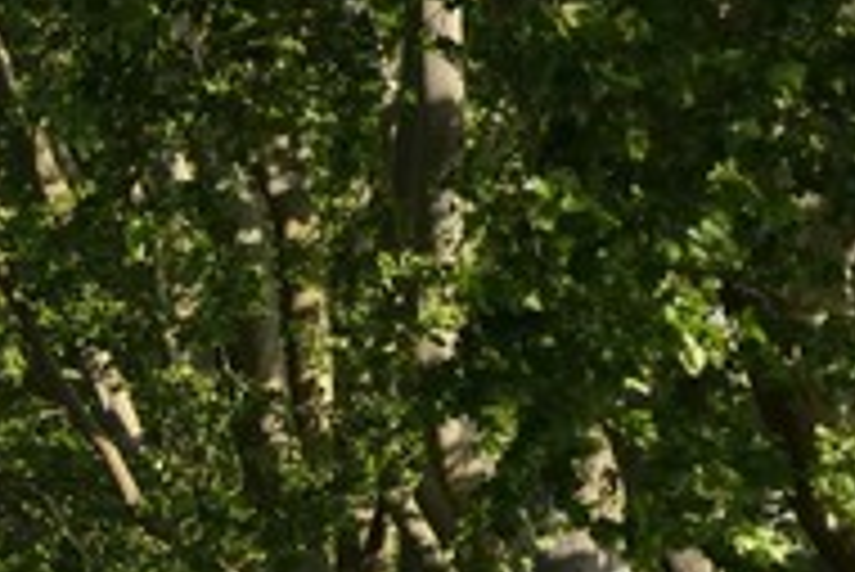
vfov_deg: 3.1
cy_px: 613
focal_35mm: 442
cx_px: -68
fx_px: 10505
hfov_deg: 4.7
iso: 800
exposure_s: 1/800
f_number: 7.1
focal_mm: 200
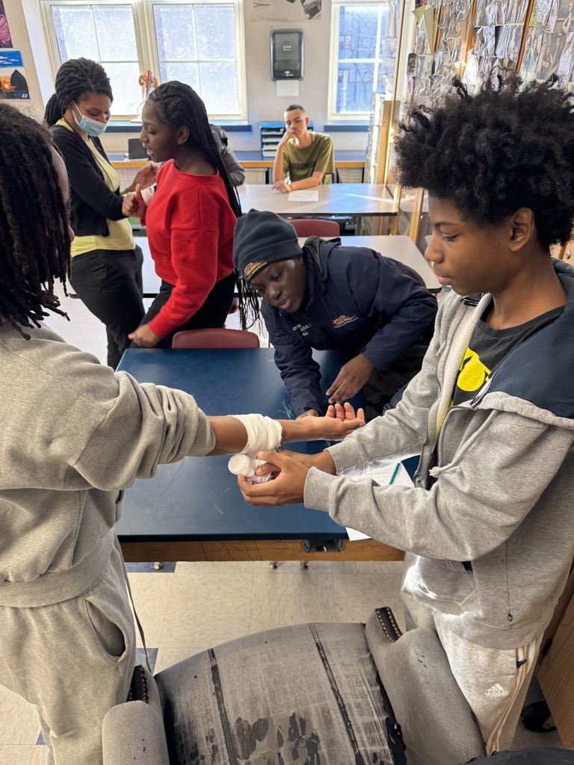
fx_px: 531
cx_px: 287
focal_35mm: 24
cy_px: 382
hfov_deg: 56.8
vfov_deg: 71.6
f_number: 1.78
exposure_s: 1/60
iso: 200
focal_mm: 6.76
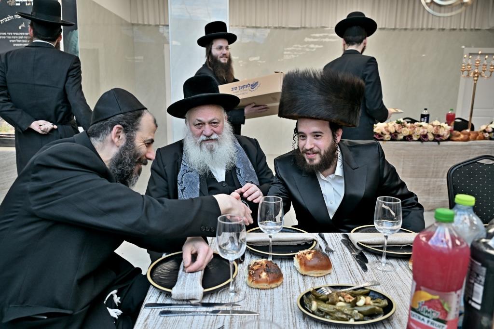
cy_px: 164
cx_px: 247
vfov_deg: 47.9
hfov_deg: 67.4
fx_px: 371
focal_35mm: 27
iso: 320
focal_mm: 27
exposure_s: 1/250
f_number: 4
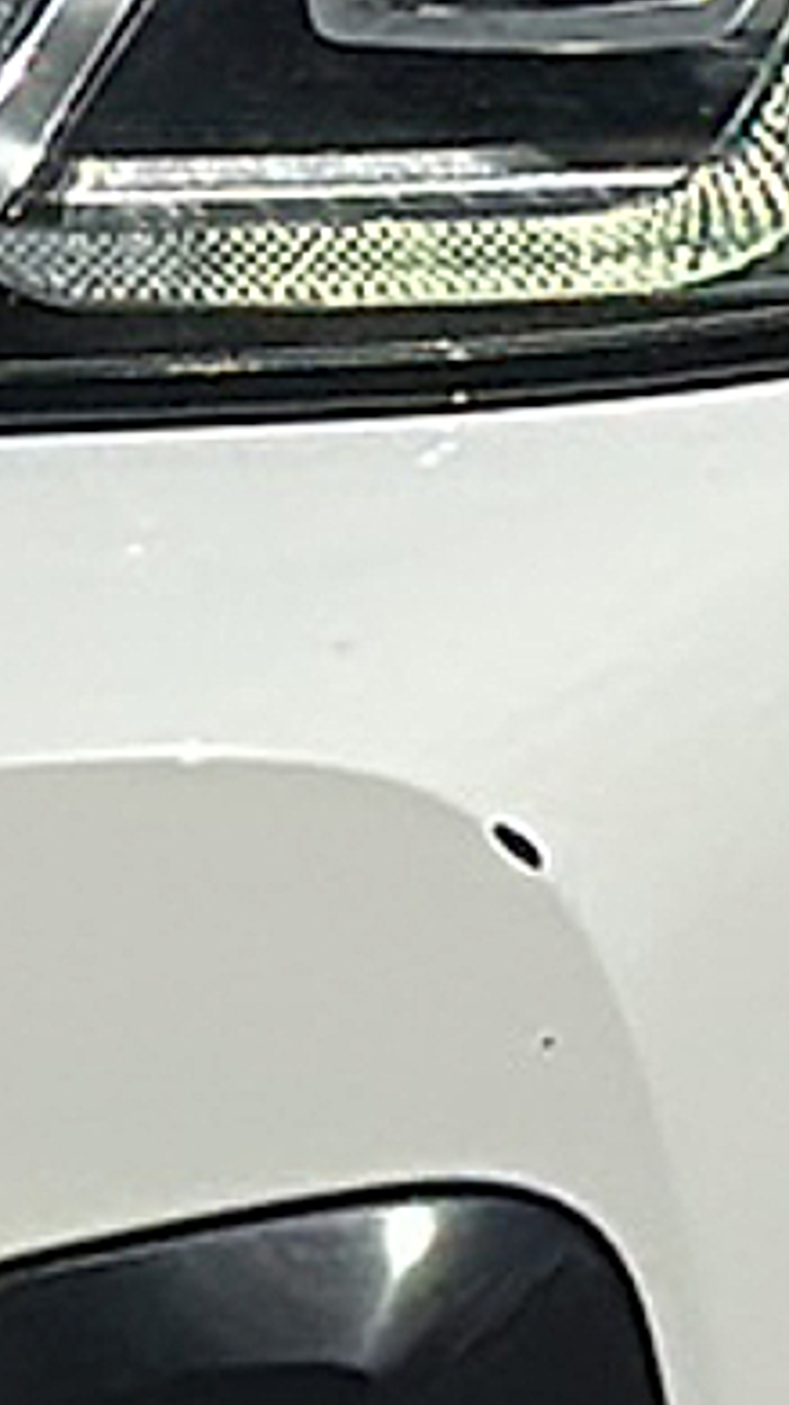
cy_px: -321
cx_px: 25
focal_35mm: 447
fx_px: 16647
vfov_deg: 4.8
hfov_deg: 2.7
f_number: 1.78
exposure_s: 1/12346
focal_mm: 6.86
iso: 50
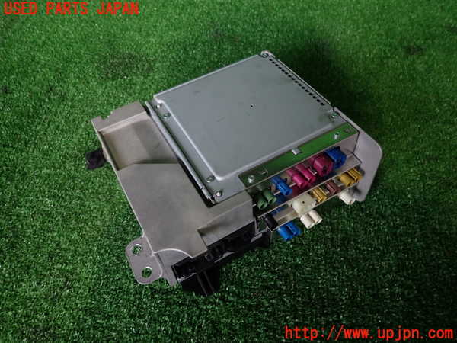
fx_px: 330
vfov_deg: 54.9
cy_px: 172
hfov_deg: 69.4
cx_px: 228
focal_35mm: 25
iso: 200
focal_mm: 4.5
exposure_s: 1/60
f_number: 2
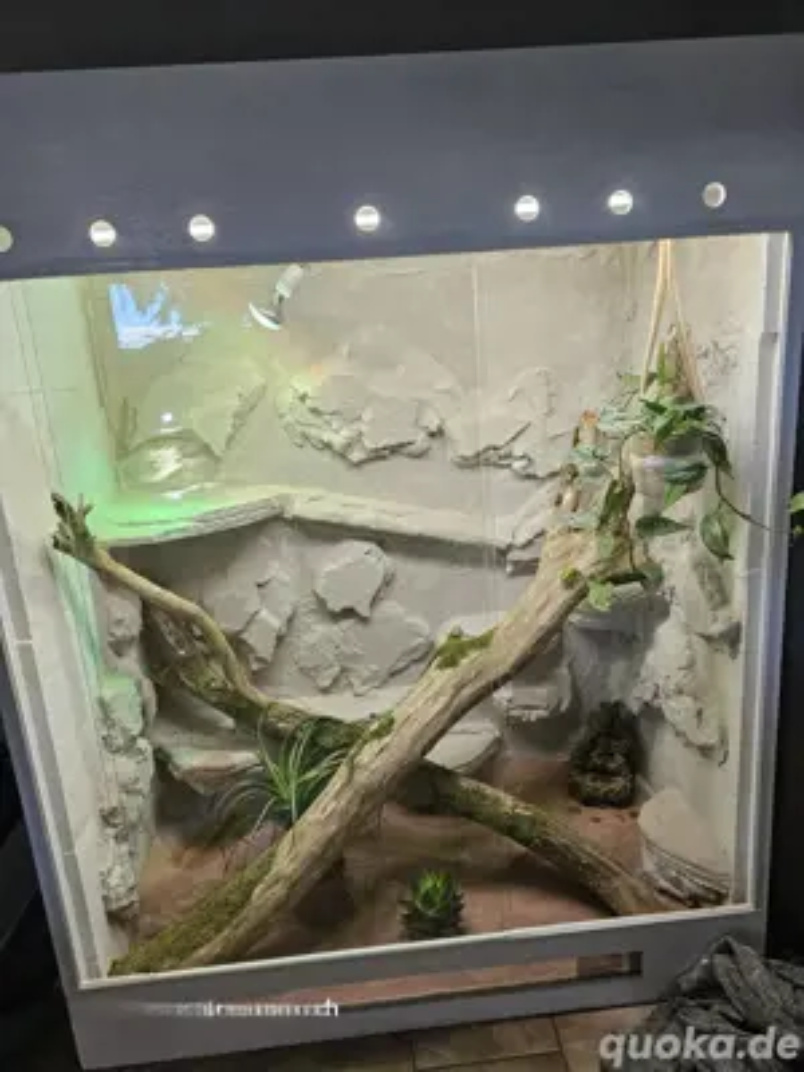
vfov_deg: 73.9
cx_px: 402
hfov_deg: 58.9
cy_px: 536
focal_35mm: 23
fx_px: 712
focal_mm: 6.3
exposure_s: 1/100
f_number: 1.7
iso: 160
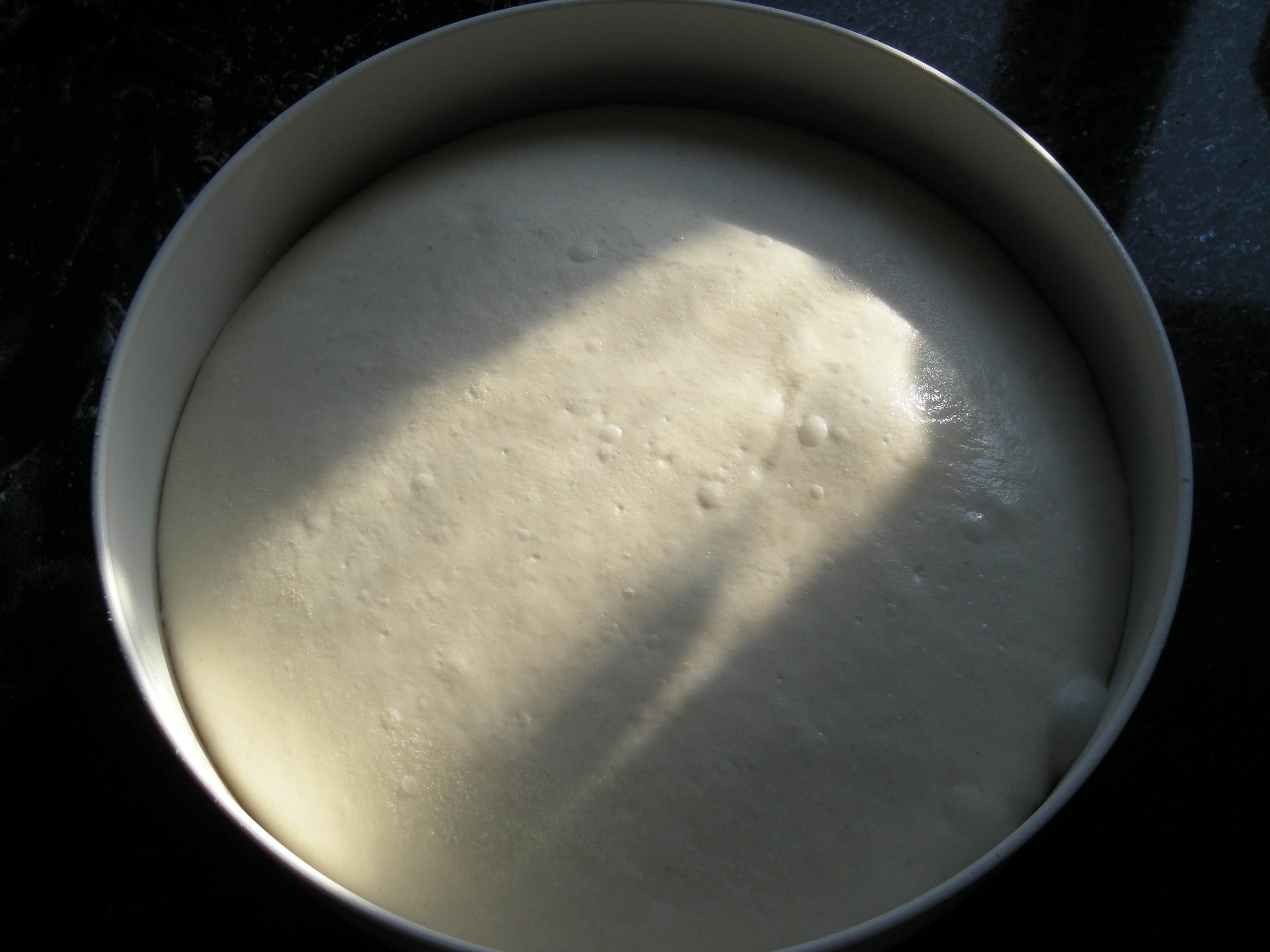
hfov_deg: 35.5
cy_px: 476
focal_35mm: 54
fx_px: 1981
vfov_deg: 27.0
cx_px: 635
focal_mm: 8.8
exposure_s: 1/240
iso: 50
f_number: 3.3
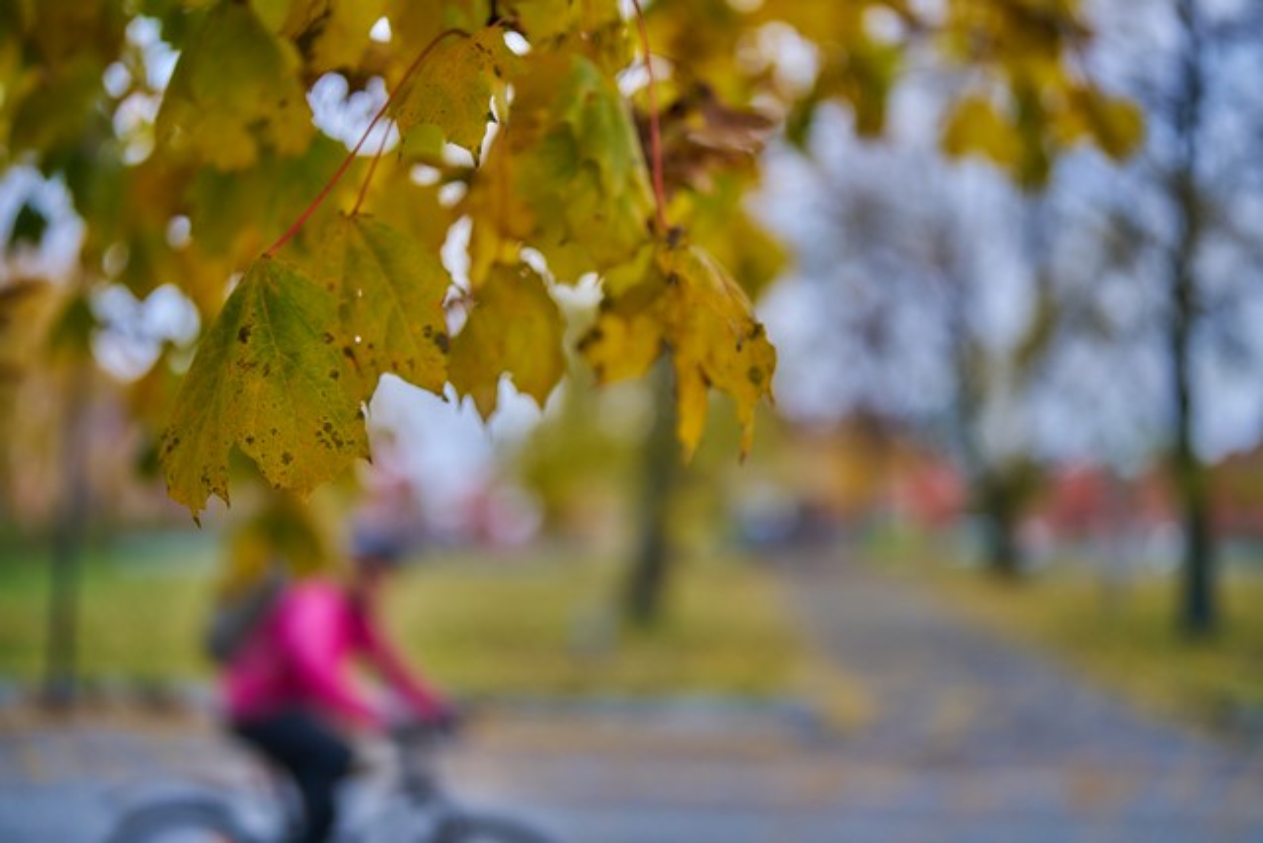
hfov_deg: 54.4
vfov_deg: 37.9
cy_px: 422
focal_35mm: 35
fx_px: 1228
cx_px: 632
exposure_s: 1/250
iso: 100
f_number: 1.2
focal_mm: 35
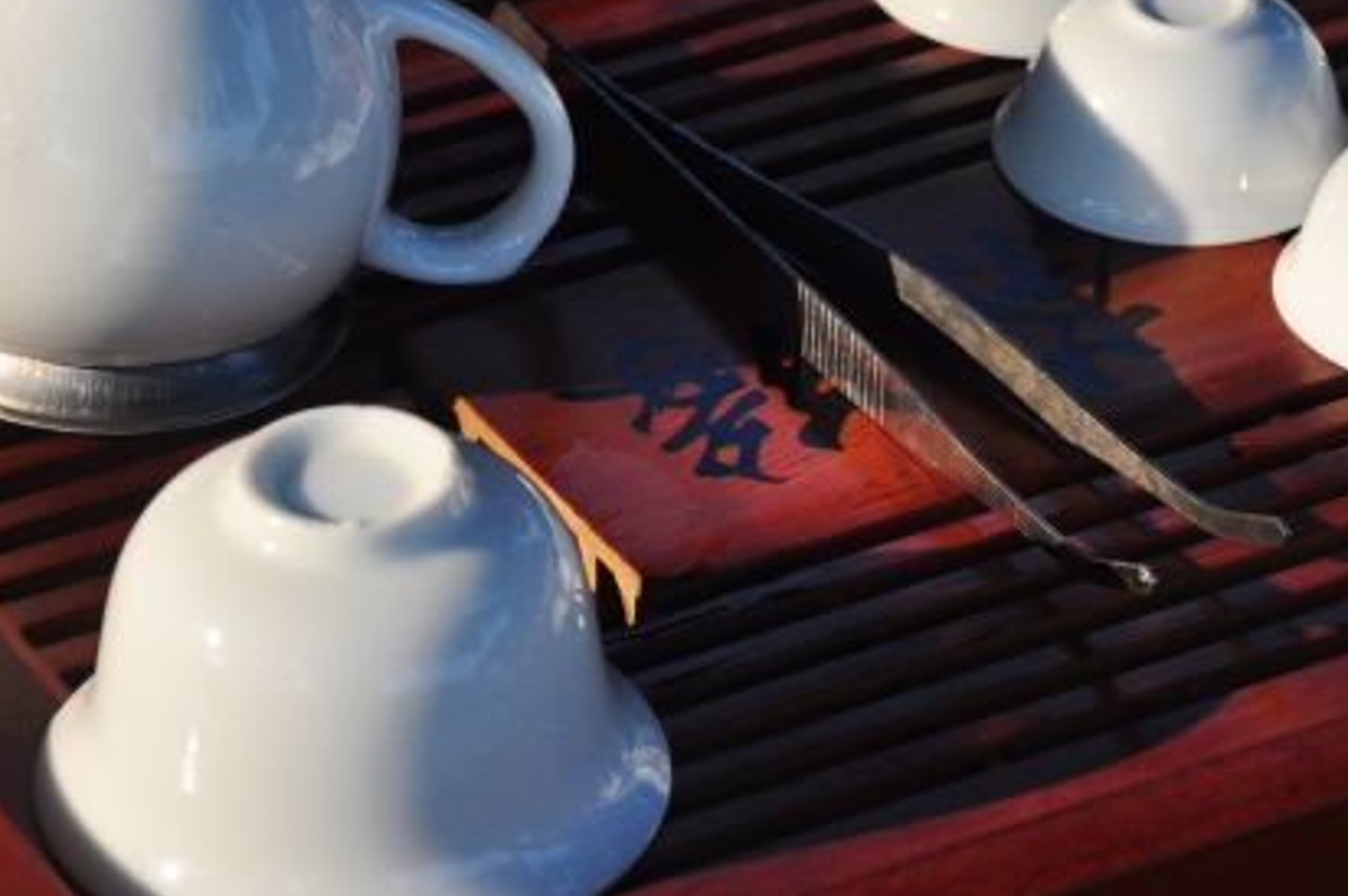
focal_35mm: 216
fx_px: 8081
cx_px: 988
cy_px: 340
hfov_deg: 9.5
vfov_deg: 6.3
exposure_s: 1/500
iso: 250
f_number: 5
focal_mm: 58
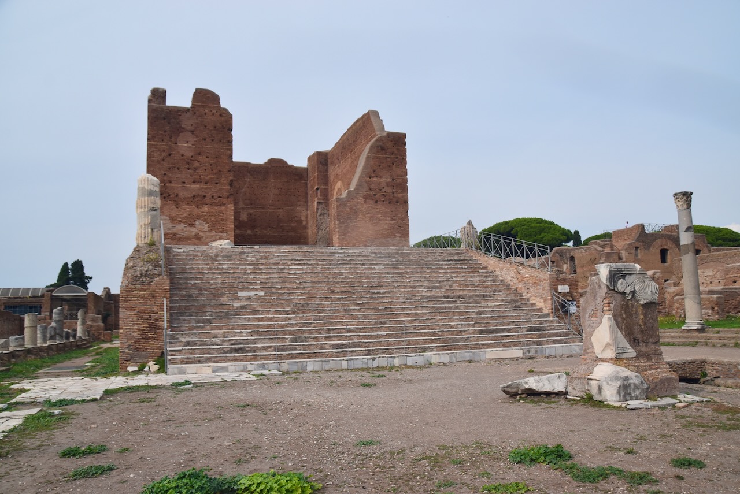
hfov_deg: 67.4
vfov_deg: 48.0
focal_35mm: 27
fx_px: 555
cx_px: 370
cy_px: 247
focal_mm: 18
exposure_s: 1/250
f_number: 8
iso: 320
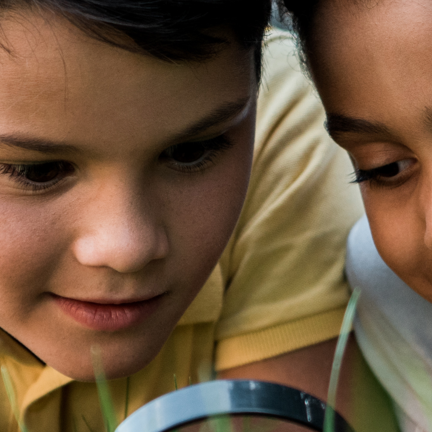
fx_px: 3036
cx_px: 389
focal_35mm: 215
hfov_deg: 8.1
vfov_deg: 8.1
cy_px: 336
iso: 250
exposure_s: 1/160
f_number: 3.2
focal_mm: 50
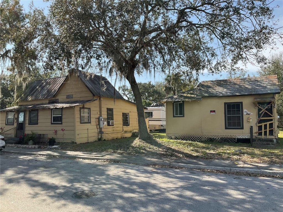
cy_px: 106
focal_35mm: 29
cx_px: 142
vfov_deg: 48.2
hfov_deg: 61.7
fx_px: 237
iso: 16
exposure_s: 1/1250
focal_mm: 3
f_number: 1.8
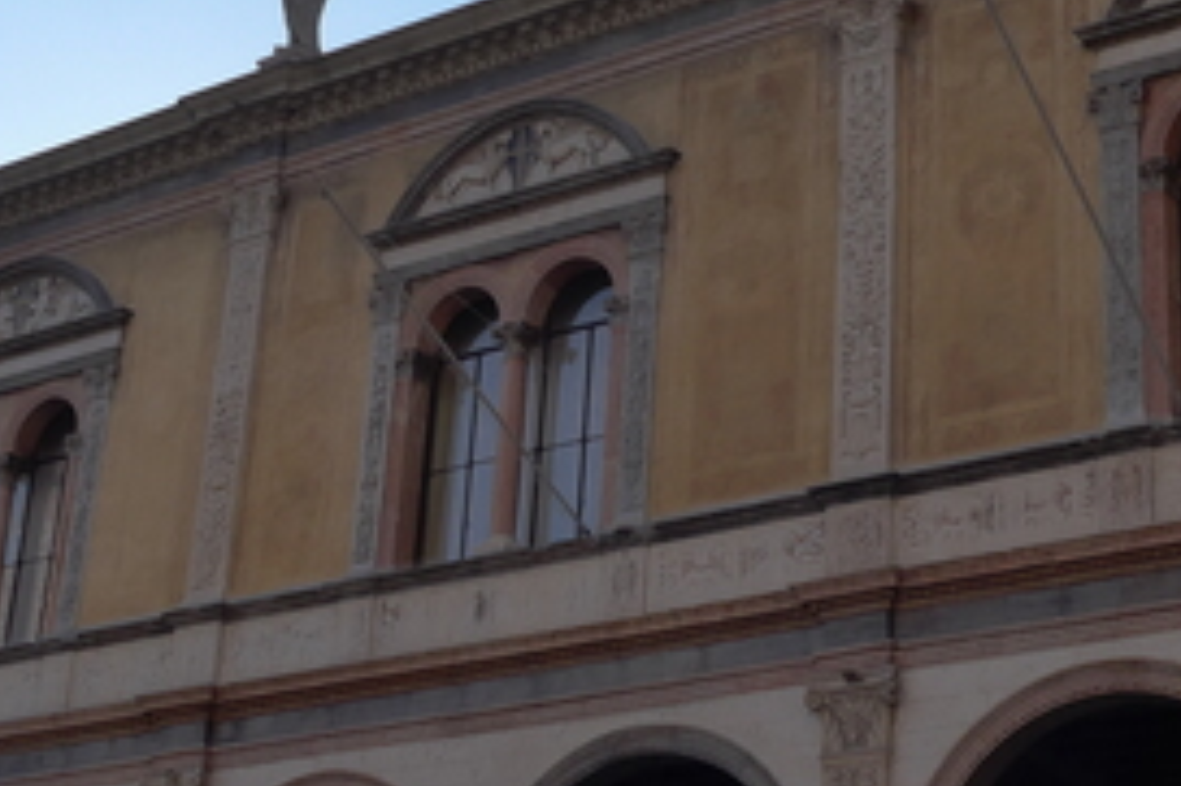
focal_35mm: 76
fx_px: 2492
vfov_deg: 17.9
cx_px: 716
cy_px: 304
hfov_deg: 26.6
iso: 160
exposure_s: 1/800
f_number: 5.6
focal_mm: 6.5
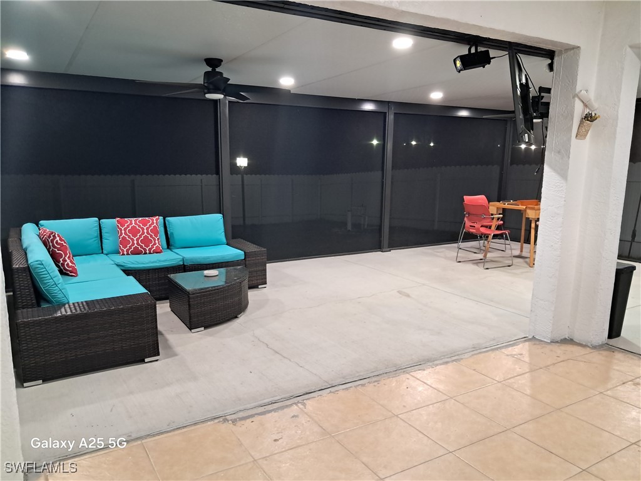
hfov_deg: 65.3
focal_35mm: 27
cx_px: 320
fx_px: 500
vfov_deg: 51.4
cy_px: 240
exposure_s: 1/33
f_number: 1.8
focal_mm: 4
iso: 640
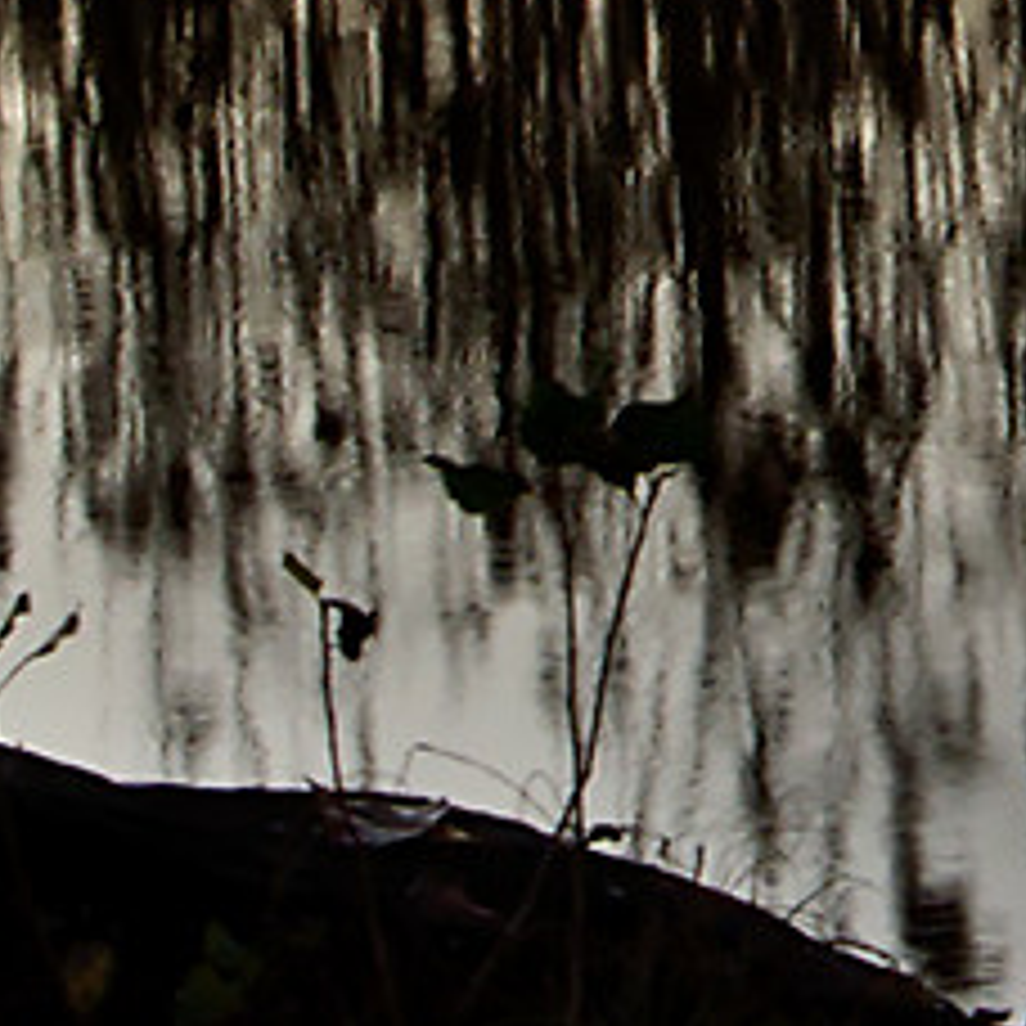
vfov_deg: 3.1
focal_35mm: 562
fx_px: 18846
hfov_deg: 3.1
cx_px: 1832
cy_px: -1026
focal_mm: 42
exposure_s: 1/4
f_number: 18
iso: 100
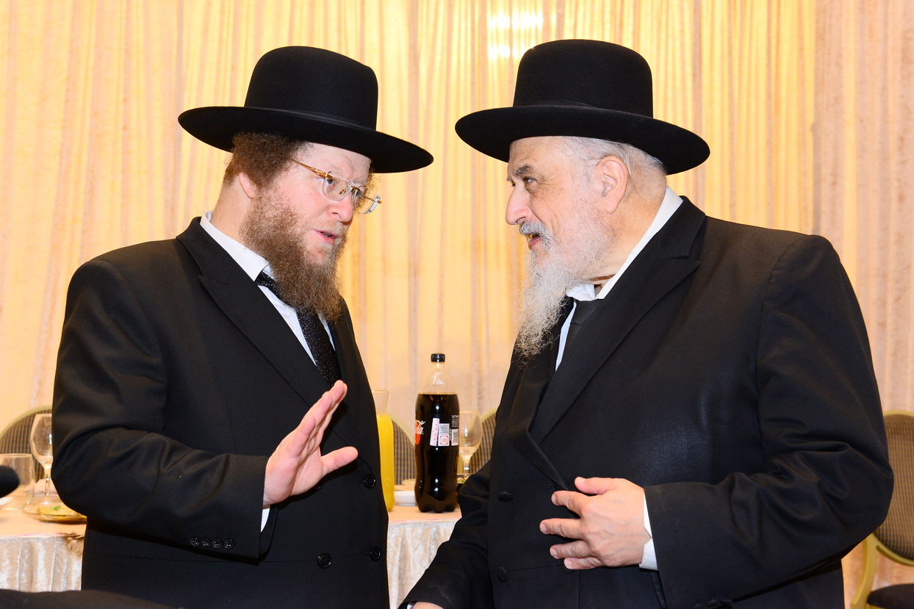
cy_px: 281
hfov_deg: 36.9
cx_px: 467
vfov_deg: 25.0
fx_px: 1371
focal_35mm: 54
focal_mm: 48
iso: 2000
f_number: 6.3
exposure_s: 1/125
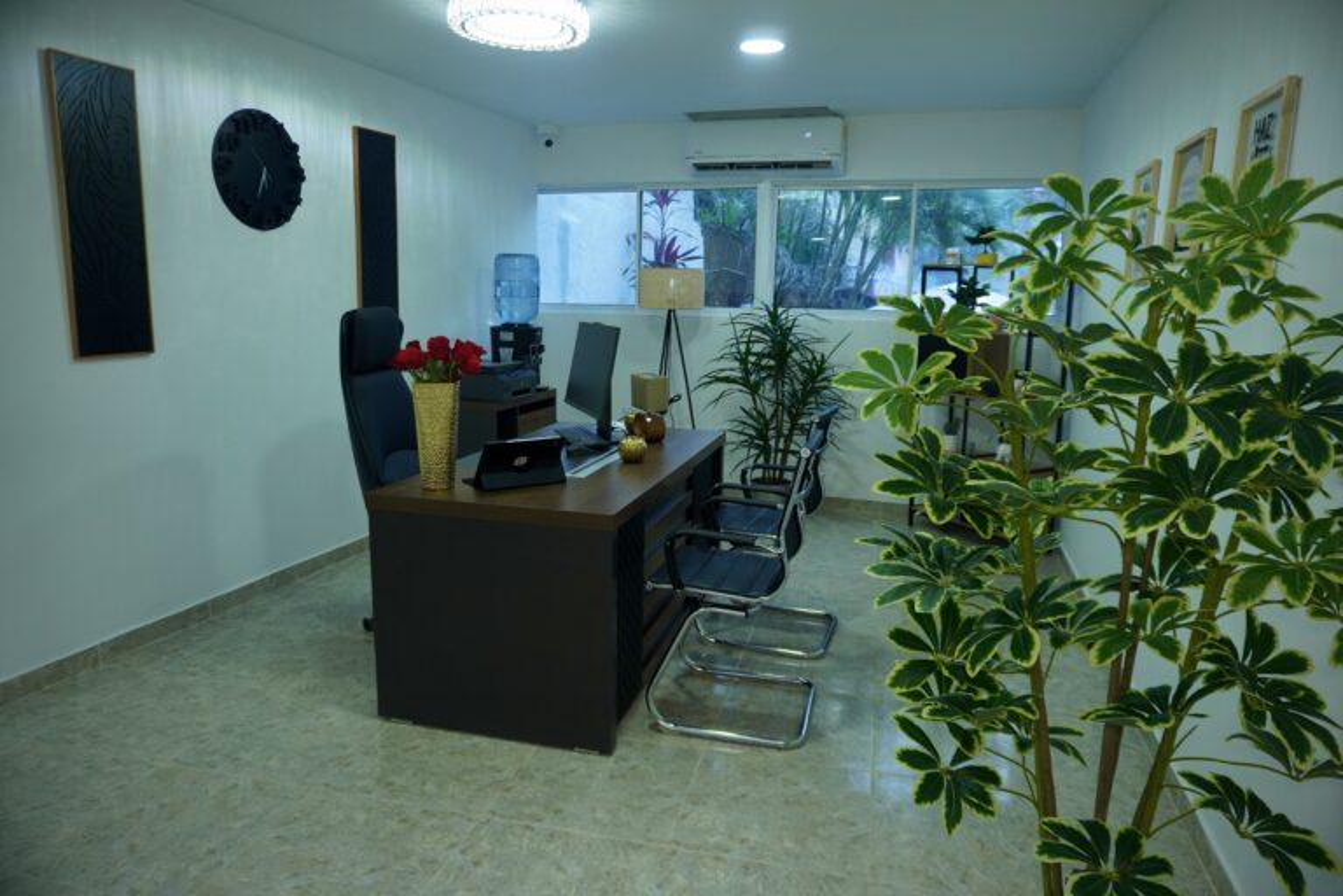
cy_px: 448
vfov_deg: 53.1
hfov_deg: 73.7
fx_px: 895
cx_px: 672
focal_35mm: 24
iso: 500
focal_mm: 16
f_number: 3.5
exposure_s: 1/100
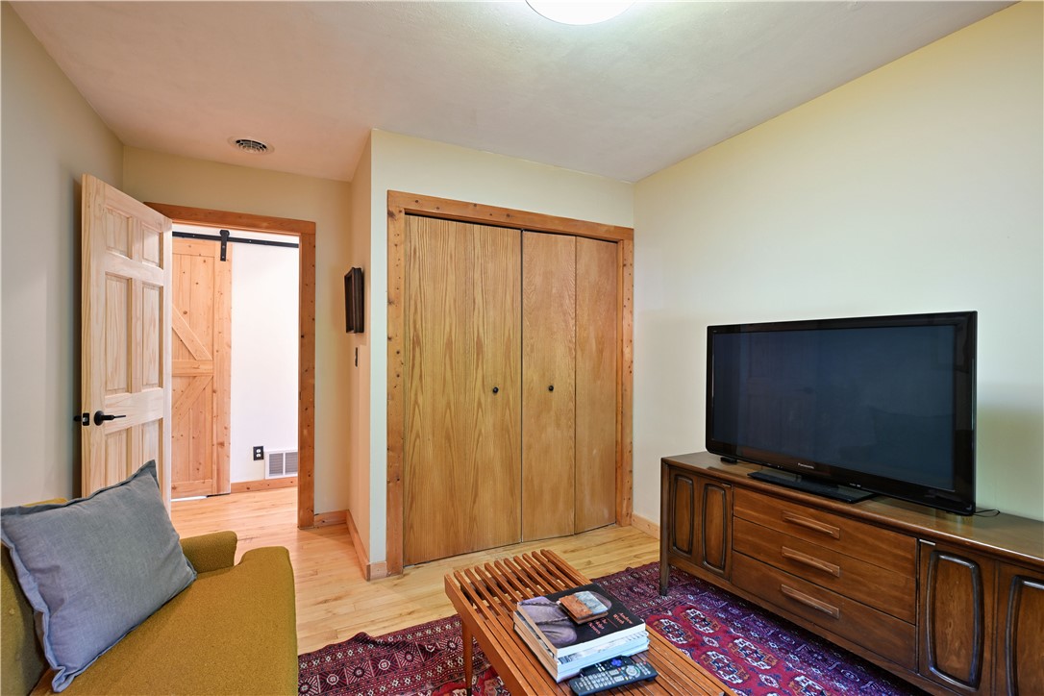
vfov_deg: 73.7
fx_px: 464
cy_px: 348
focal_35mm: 16
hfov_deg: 96.7
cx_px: 522
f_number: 5.6
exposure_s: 1/3
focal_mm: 16
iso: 400
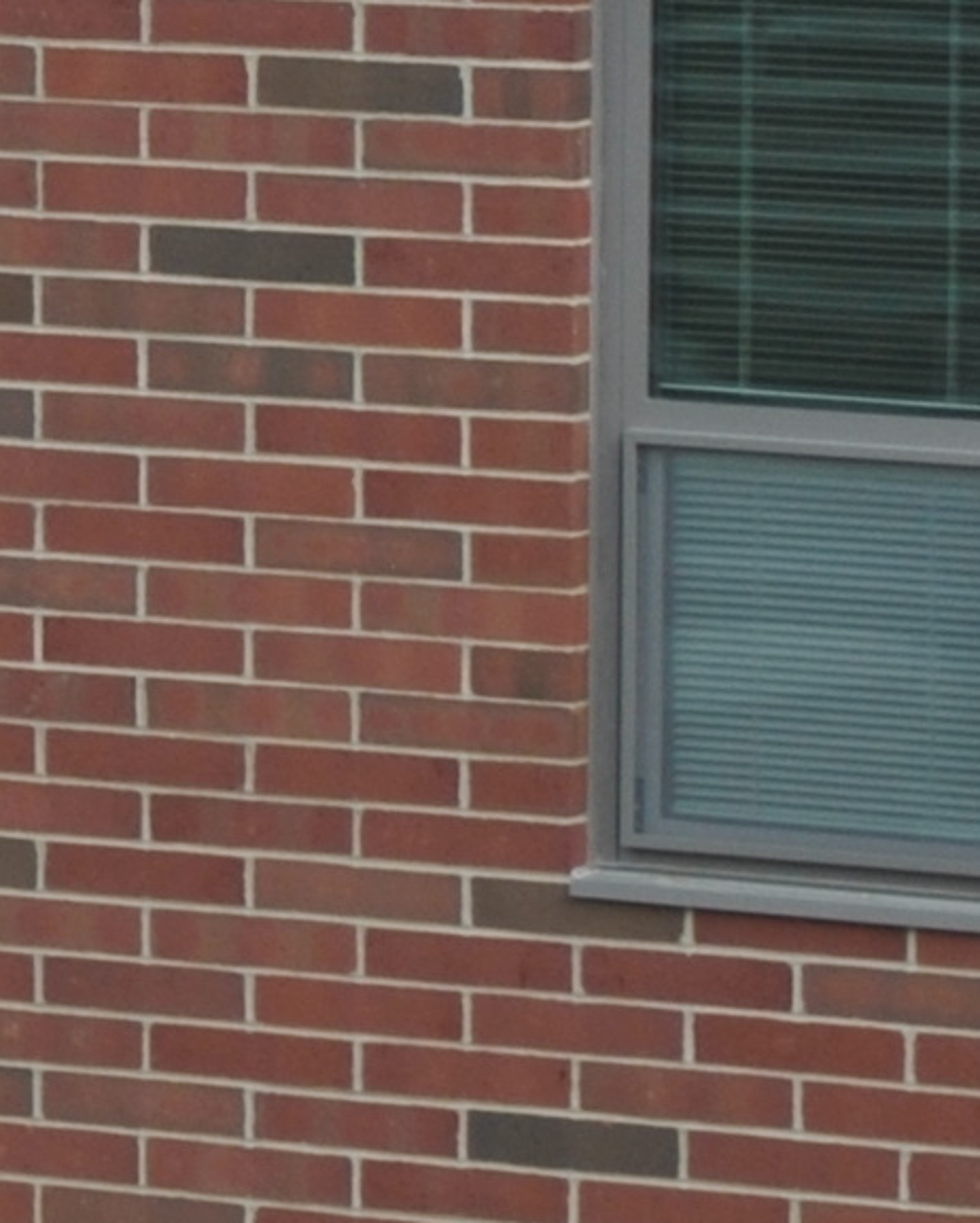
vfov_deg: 4.6
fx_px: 15074
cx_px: -2912
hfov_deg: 3.5
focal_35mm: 416
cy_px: -220
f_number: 7.1
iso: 100
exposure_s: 1/200
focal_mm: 44
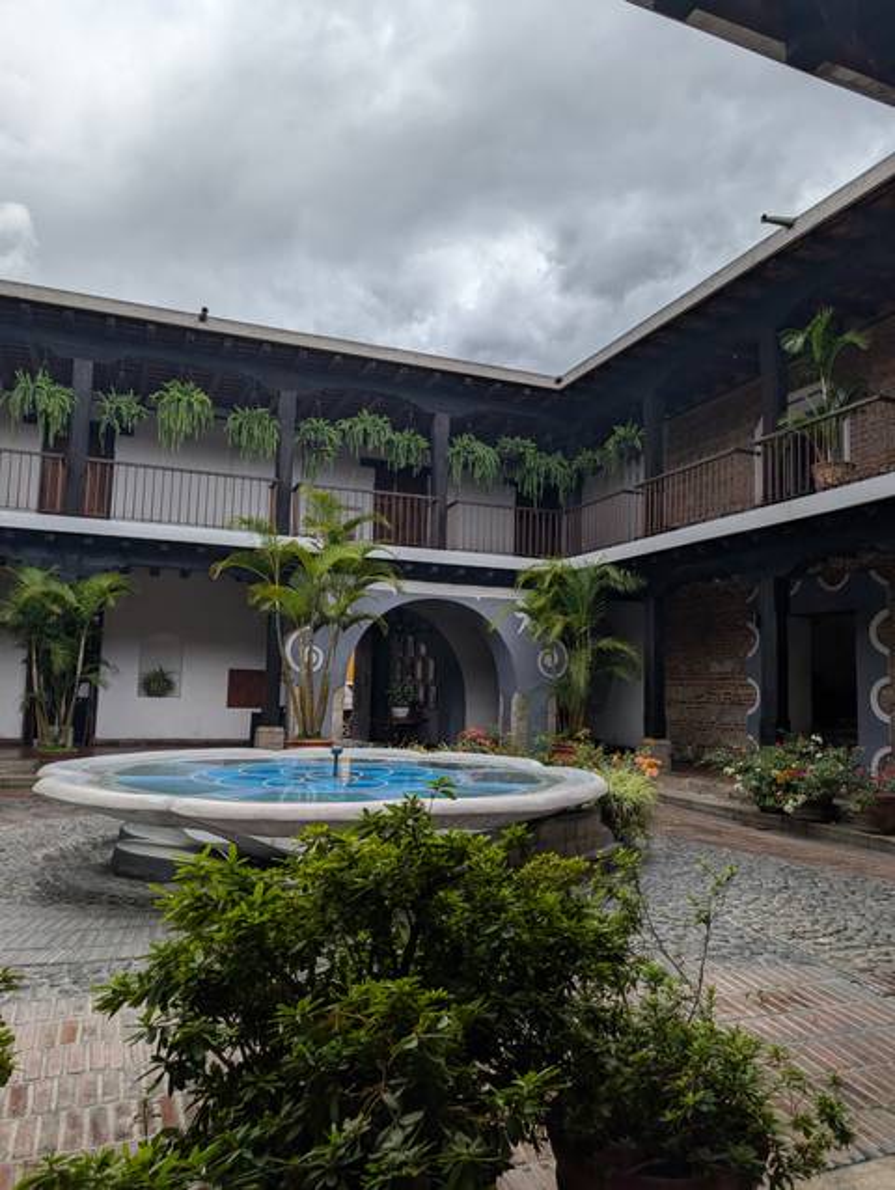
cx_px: 448
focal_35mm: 24
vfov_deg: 71.5
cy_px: 595
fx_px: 826
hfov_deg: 56.9
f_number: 1.68
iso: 20
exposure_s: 1/1706
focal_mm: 6.9
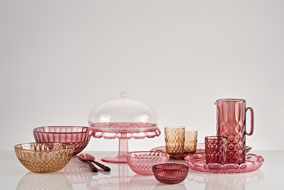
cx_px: 142
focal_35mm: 90
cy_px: 95
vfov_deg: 15.2
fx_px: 710
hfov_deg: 22.6
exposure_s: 1/2.5
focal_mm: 90
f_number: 18
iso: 100
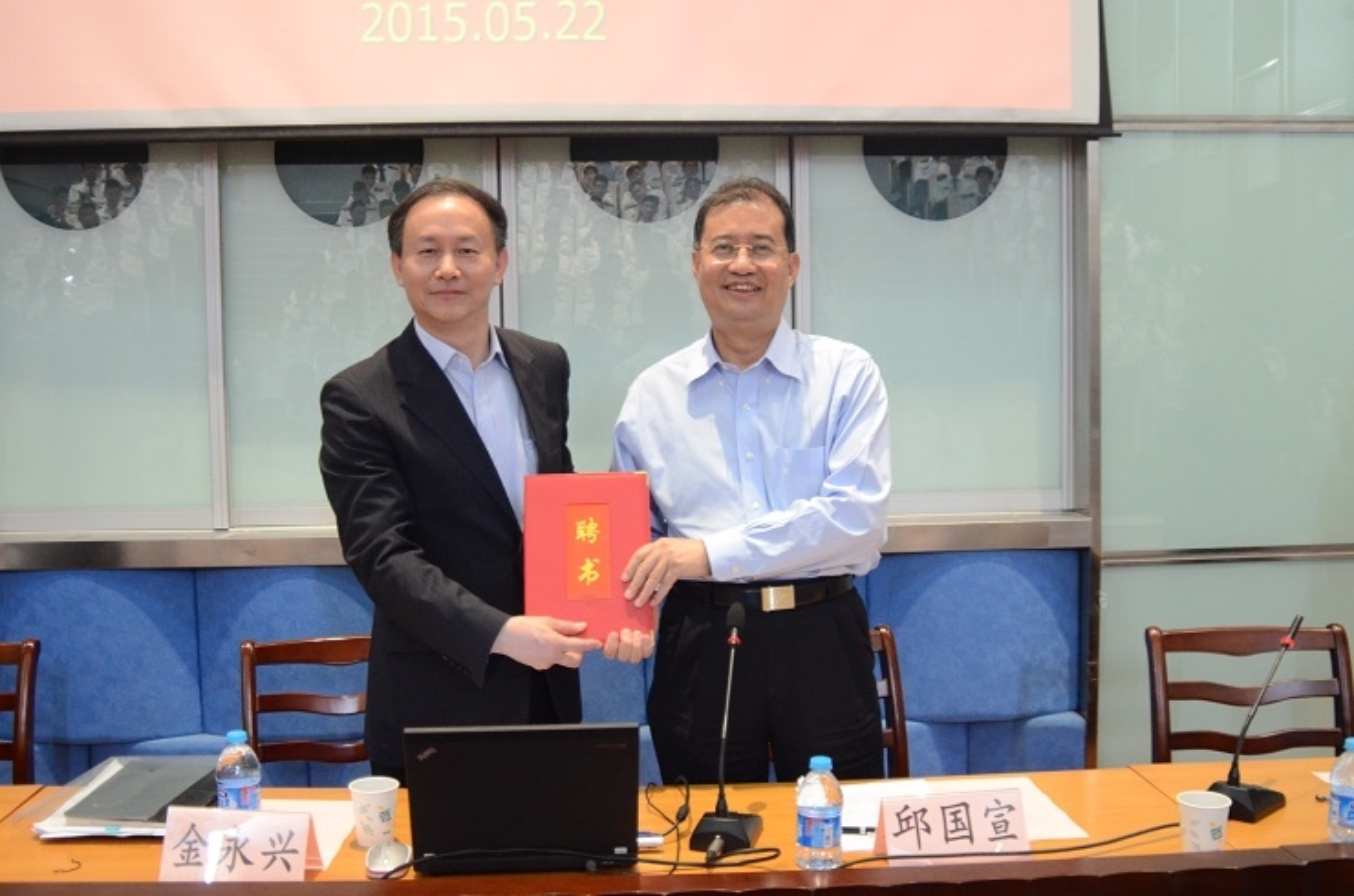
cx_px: 677
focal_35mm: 36
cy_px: 448
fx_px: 1351
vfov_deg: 36.7
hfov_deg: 53.2
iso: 2500
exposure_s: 1/30
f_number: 3.5
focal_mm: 24
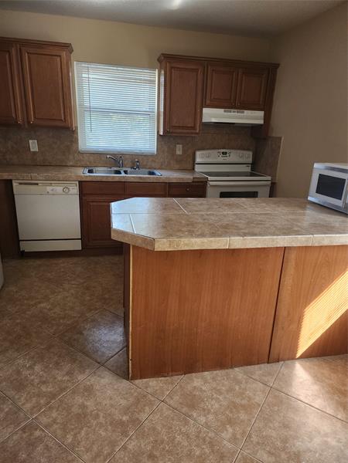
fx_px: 308
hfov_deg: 58.9
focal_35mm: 23
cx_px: 174
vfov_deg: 73.9
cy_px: 232
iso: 200
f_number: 1.8
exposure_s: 1/120
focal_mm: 6.4
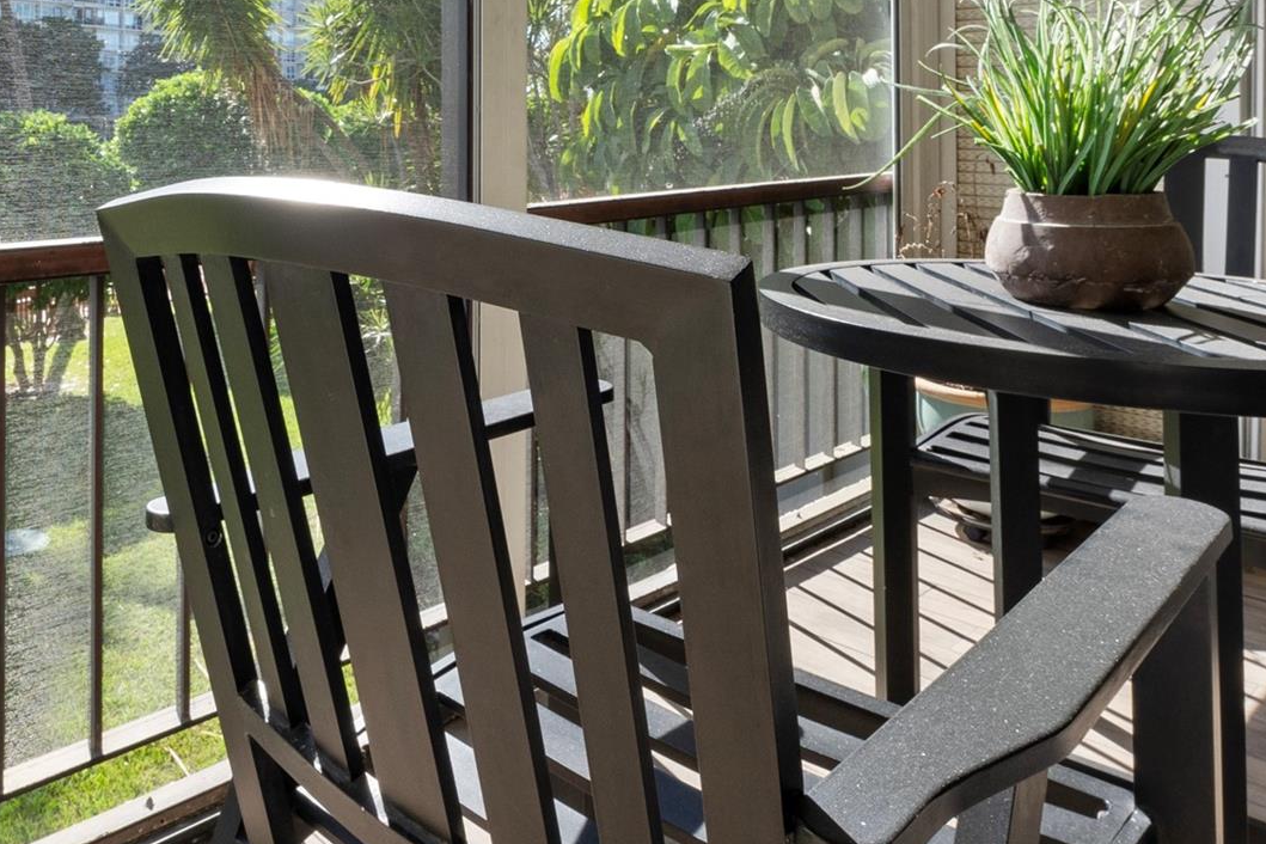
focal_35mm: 29
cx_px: 359
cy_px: 292
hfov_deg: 61.0
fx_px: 1020
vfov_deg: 44.4
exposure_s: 1/60
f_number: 13
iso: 100
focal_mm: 10
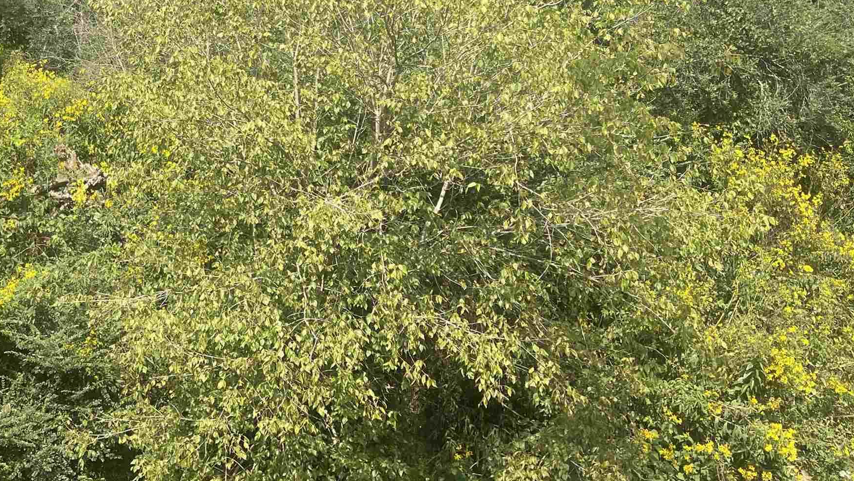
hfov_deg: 40.3
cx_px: 121
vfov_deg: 24.5
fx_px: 1087
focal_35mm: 48
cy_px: 83
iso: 32
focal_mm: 5.1
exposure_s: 1/1575
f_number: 1.6
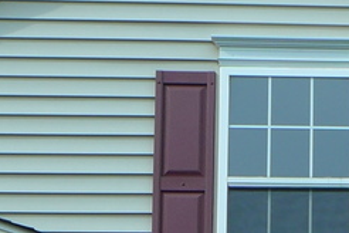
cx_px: 552
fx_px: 1532
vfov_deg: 8.2
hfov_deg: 12.3
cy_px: 477
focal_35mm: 158
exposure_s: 1/1000
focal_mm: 4.7
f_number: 2.8
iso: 80
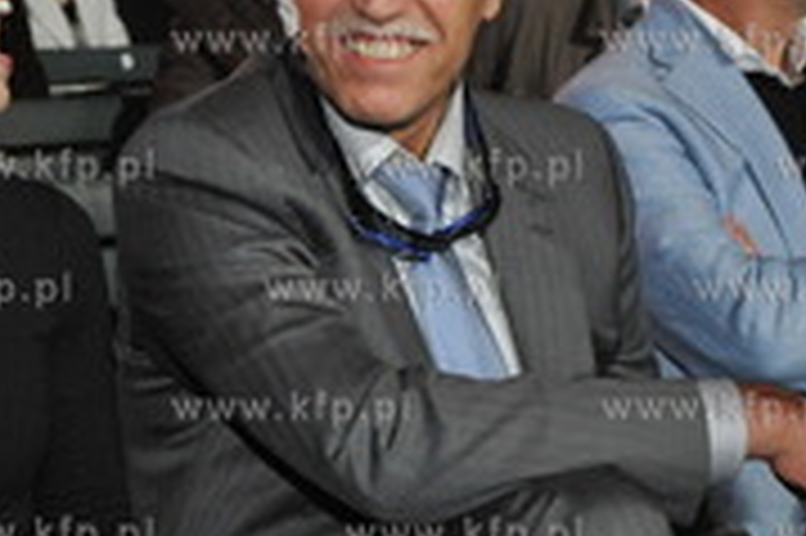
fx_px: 1901
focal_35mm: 85
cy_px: 225
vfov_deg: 16.0
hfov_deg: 23.7
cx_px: 194
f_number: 5.6
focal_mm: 38
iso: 3200
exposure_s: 1/125
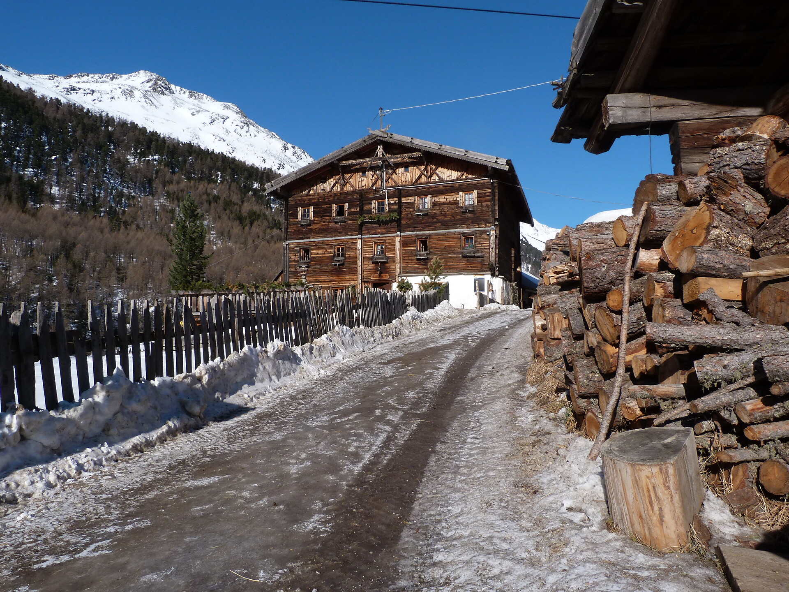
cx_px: 394
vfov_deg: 54.9
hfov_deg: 69.4
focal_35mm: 25
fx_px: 570
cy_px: 296
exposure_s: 1/500
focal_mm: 4.5
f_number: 5.6
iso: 80
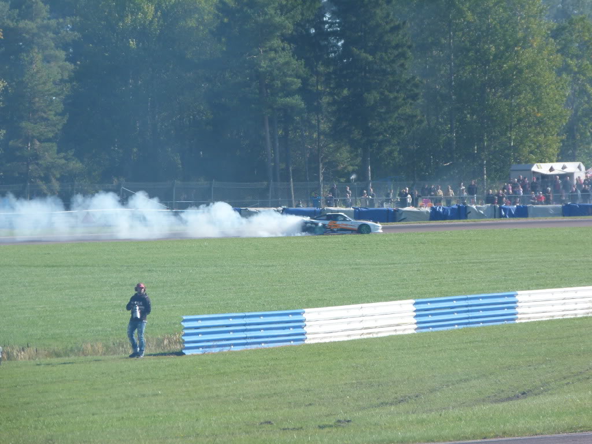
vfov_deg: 5.9
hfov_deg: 7.8
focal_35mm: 253
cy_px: 222
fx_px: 4327
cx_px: 296
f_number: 4
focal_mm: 45.6
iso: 100
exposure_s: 1/500
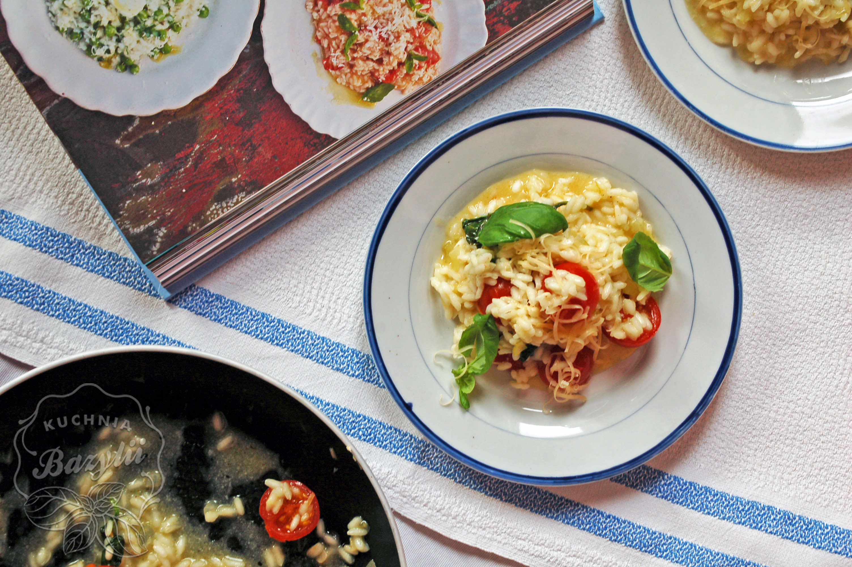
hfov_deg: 24.6
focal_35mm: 82
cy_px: 284
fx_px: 1951
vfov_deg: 16.5
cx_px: 426
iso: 200
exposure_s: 1/40
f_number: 7.1
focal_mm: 55
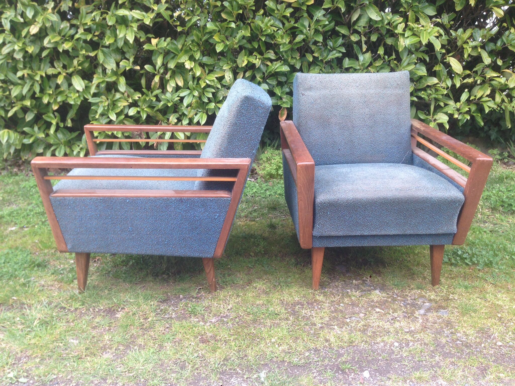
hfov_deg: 55.4
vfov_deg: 42.9
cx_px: 258
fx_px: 491
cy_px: 193
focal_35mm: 33
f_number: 2.4
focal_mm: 4.12
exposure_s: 1/120
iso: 80
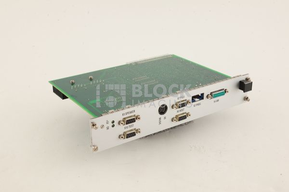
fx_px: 401
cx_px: 144
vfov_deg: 26.9
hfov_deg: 39.6
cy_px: 96
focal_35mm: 50
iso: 1600
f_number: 13
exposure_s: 1/125
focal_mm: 50
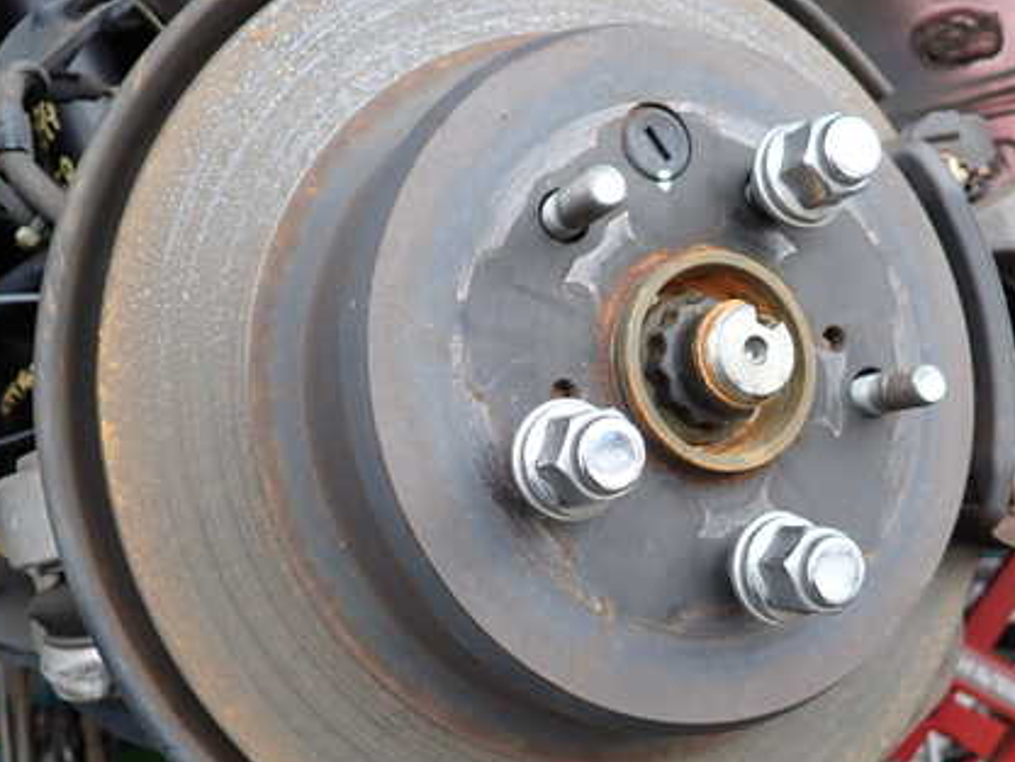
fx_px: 1056
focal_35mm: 36
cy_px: 424
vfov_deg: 39.6
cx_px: 540
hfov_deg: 51.3
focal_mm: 4.5
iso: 125
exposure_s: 1/125
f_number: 2
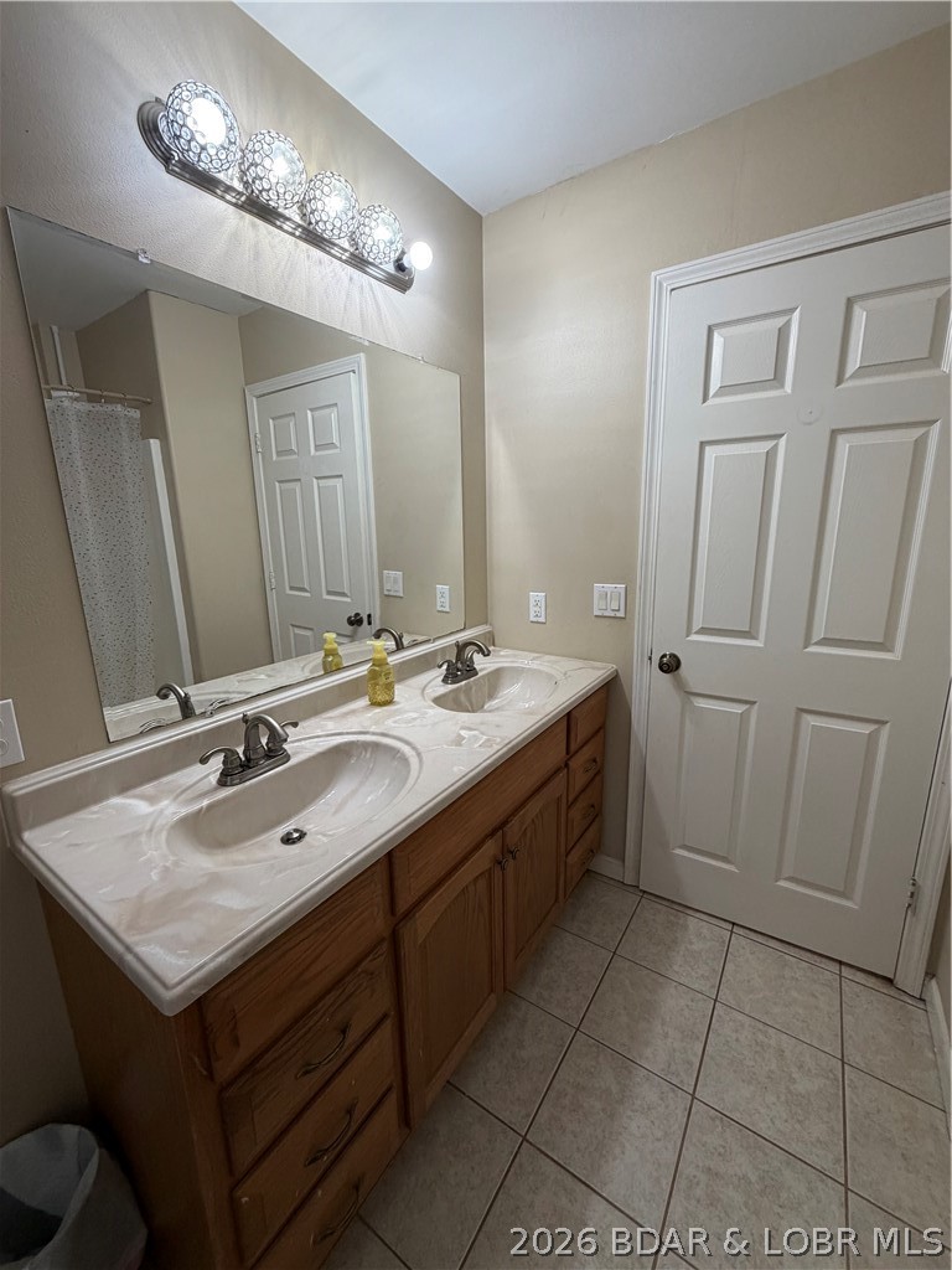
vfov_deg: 102.1
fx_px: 513
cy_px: 635
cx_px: 476
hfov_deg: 85.7
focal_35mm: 14
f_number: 2.2
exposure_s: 1/120
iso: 200
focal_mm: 2.22
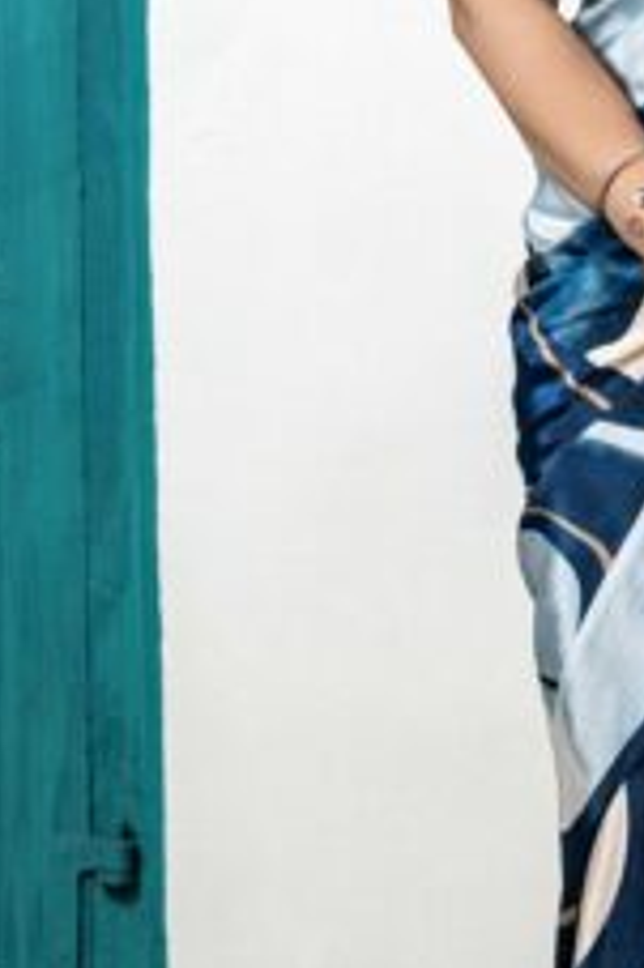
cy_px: 382
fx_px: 3601
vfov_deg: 15.3
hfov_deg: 10.0
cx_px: 798
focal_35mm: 134
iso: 1000
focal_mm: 45
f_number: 5
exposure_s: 1/160
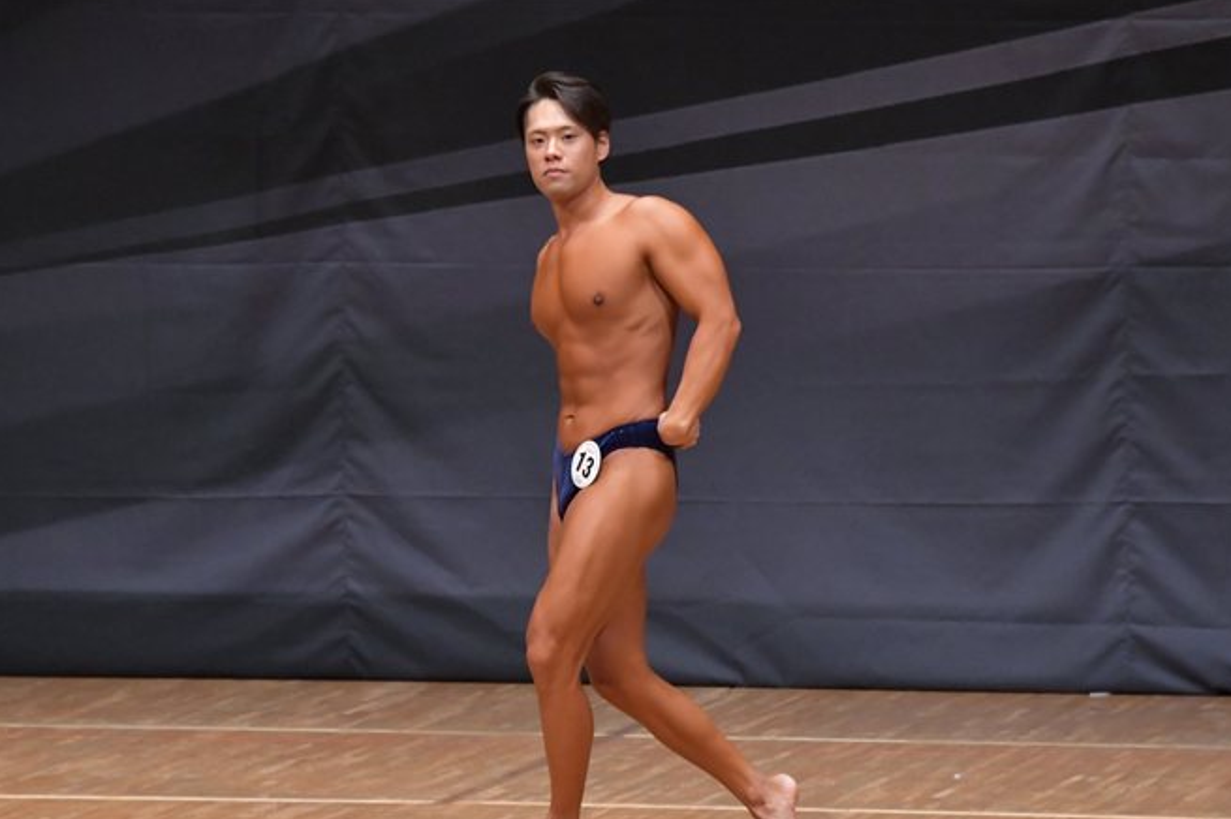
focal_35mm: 337
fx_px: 11517
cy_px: 475
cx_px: 540
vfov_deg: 4.1
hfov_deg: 6.1
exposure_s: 1/400
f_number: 5.6
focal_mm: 190
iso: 6400
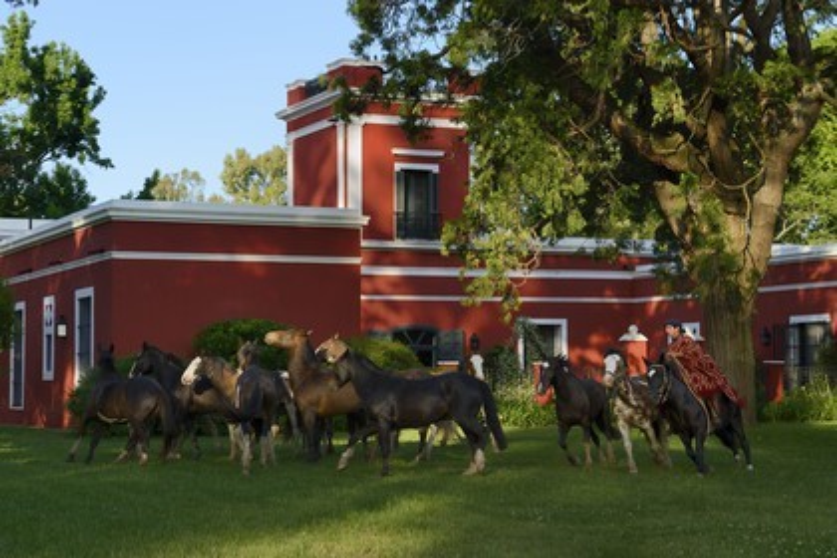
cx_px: 418
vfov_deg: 19.5
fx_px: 1627
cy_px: 279
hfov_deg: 28.8
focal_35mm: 70
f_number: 7.1
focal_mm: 70
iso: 200
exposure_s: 1/200
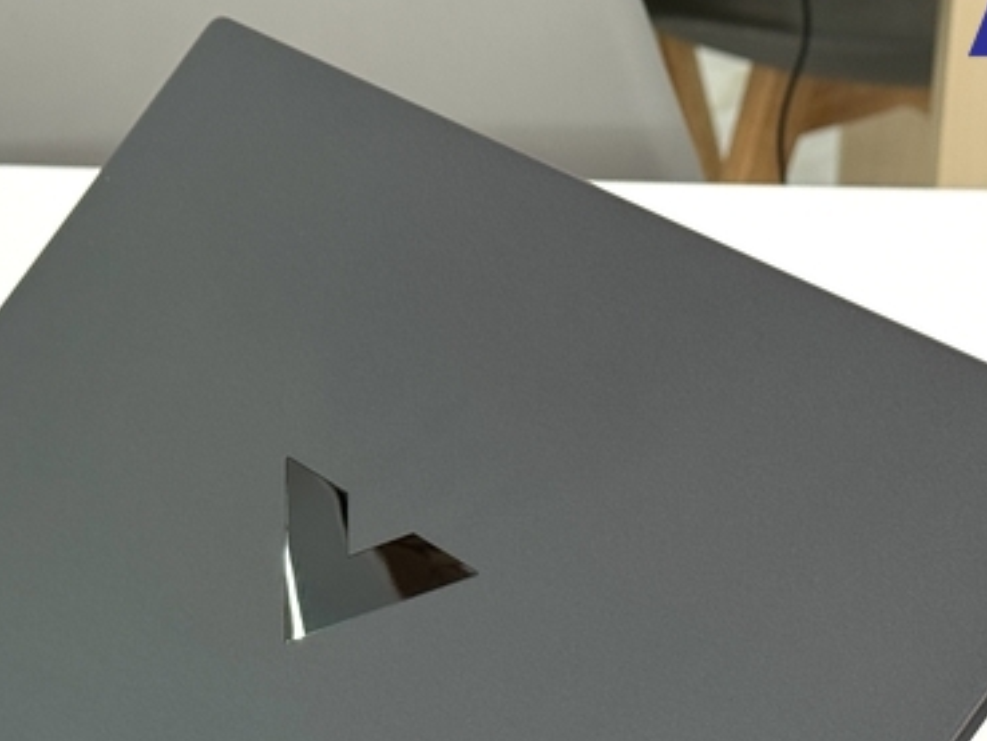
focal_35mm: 104
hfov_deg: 18.9
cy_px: 720
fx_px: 2966
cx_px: 457
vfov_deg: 14.0
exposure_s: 1/159
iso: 64
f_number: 1.78
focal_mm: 6.76
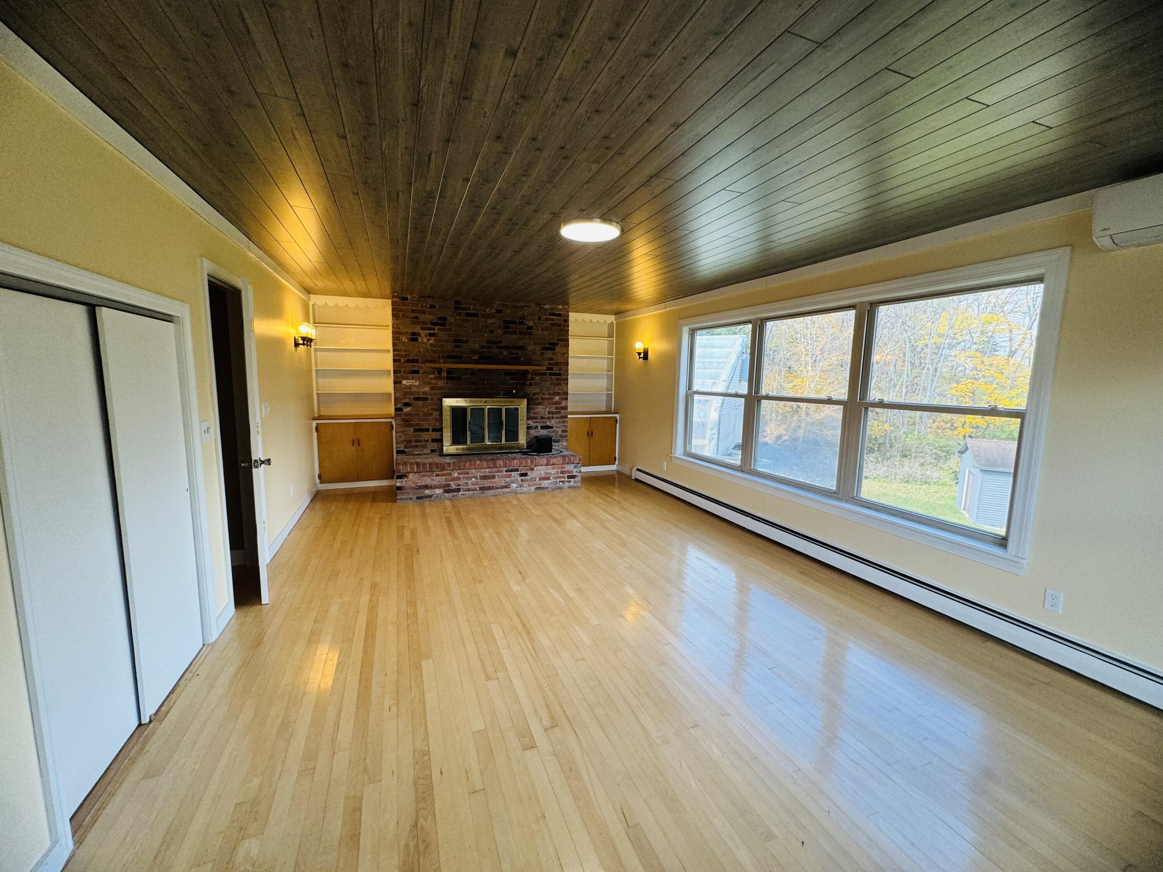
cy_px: 436
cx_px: 582
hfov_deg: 102.1
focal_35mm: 14
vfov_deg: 85.7
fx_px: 470
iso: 125
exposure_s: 1/120
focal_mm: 2.22
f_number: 2.2
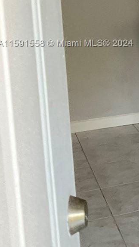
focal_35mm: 88
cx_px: 340
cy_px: 44
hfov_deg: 11.3
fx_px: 576
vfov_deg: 23.8
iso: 64
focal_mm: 3
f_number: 1.8
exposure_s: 1/60
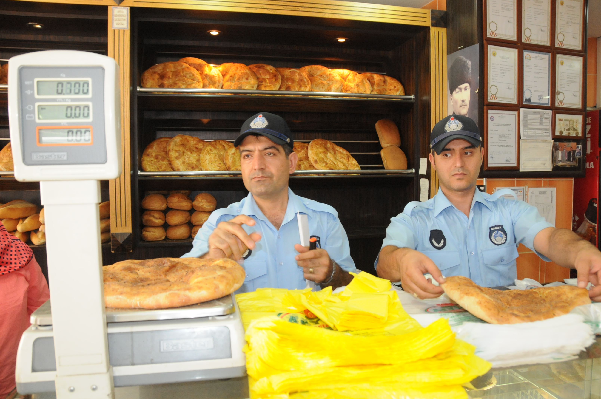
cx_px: 300
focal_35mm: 27
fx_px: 450
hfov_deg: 67.4
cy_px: 200
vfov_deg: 47.8
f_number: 5.6
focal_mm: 18
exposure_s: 1/80
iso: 1600
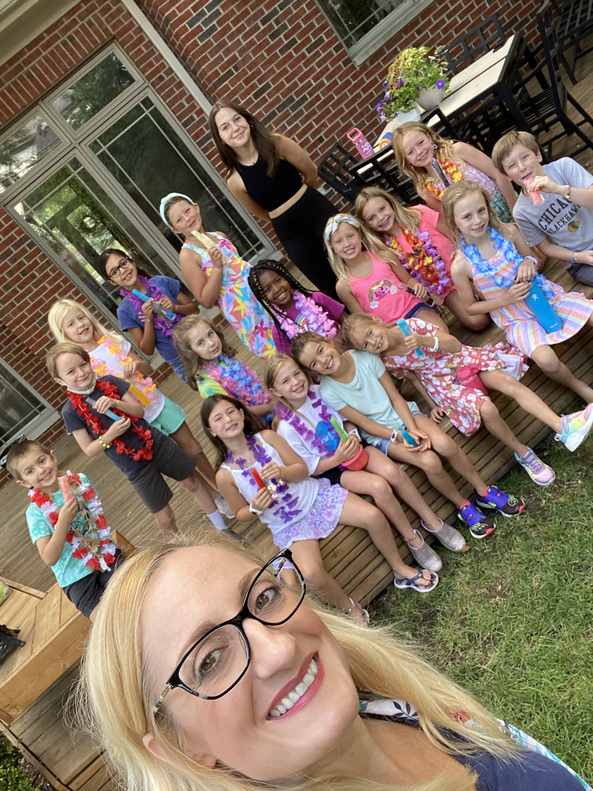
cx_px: 296
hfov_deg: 46.8
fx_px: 685
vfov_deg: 60.0
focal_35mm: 30
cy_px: 396
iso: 64
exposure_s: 1/122
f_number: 2.2
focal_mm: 2.71
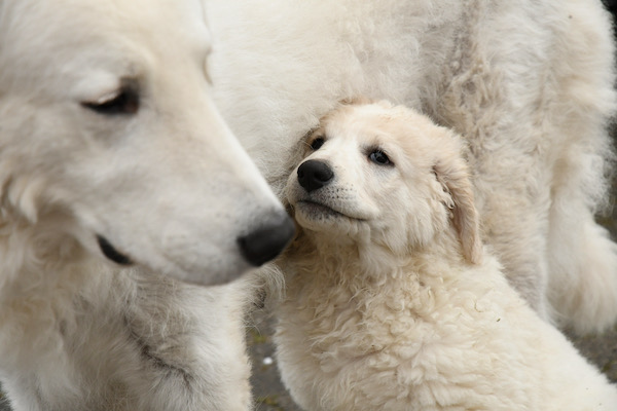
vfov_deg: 13.8
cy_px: 206
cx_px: 308
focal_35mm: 99
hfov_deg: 20.6
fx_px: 1697
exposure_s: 1/800
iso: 1000
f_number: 5.6
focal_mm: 66
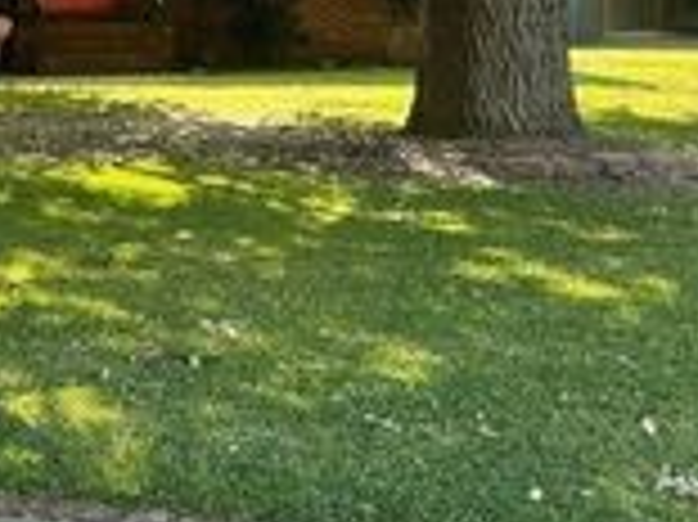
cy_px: 79
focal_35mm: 84
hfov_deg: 20.8
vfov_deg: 17.4
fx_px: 1692
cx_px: -252
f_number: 1.6
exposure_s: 1/373
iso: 32
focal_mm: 4.2
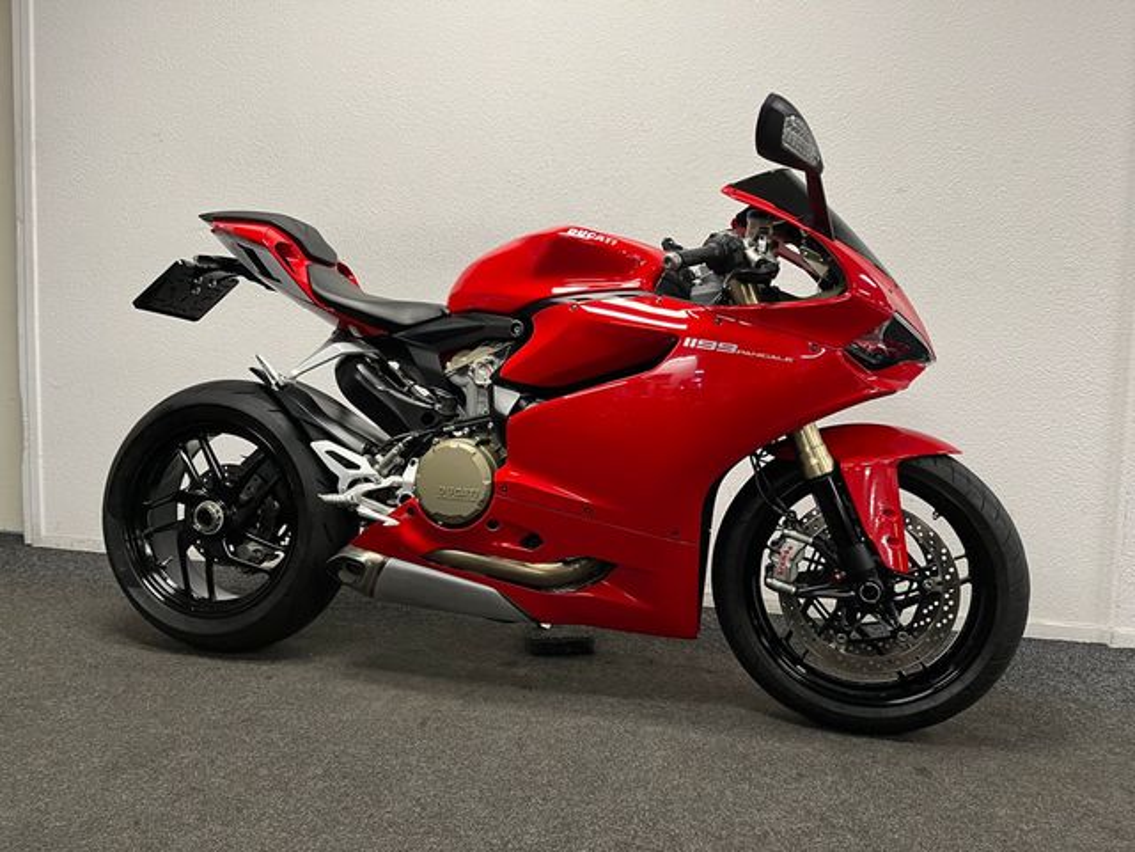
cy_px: 426
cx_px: 568
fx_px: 852
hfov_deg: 67.3
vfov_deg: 53.1
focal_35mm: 26
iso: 80
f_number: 1.6
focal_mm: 5.1
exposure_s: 1/50
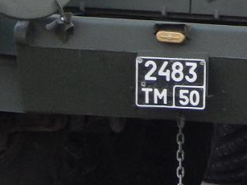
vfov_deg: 1.7
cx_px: 317
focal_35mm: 864
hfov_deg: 2.3
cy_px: -99
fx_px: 6163
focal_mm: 33.3
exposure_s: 1/30
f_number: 5.7
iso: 450
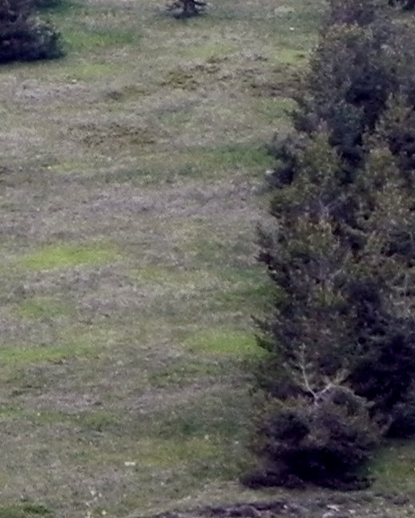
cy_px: 417
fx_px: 5571
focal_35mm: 363
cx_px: -788
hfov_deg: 4.1
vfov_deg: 5.3
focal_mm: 11.8
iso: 160
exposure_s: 1/167
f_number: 5
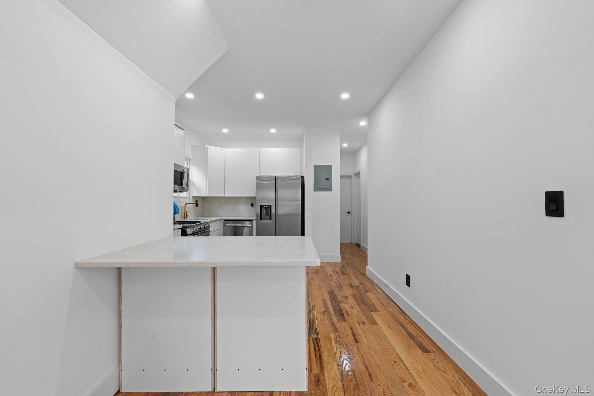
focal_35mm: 14
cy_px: 198
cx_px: 297
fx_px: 231
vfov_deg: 81.2
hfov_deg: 104.3
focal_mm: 14
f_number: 10
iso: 400
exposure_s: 1/6
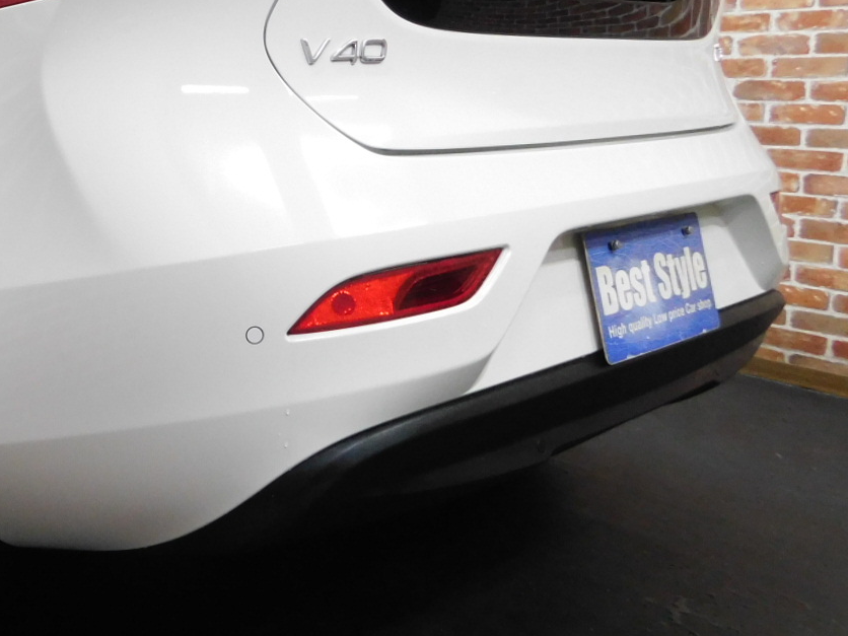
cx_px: 61
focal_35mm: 44
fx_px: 1078
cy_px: 215
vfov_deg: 32.6
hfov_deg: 39.4
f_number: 3
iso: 360
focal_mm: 4
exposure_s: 1/30
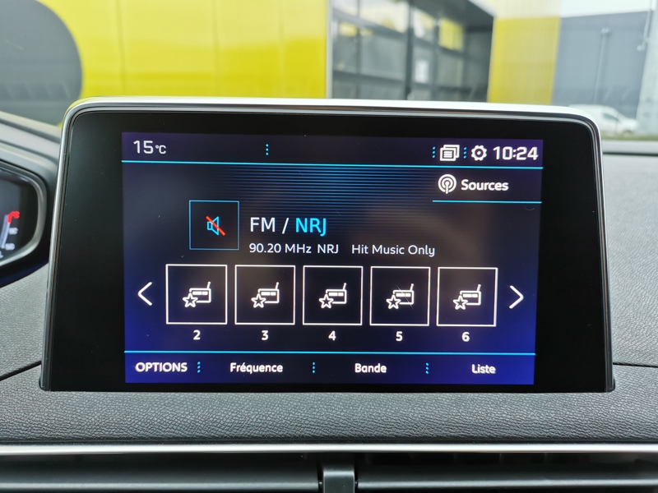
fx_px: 513
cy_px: 246
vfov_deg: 51.4
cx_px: 329
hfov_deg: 65.3
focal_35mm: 27
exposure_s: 1/100
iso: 80
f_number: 1.8
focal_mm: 5.58
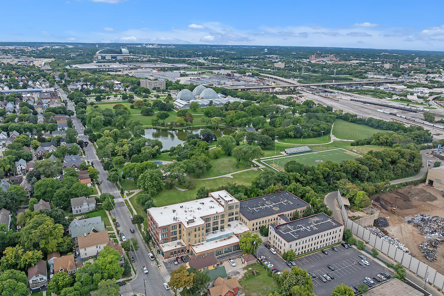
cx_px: 225
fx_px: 333
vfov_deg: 47.9
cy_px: 156
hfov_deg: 67.4
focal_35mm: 27
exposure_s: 1/1600
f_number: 2.8
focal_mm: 12.29
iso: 100
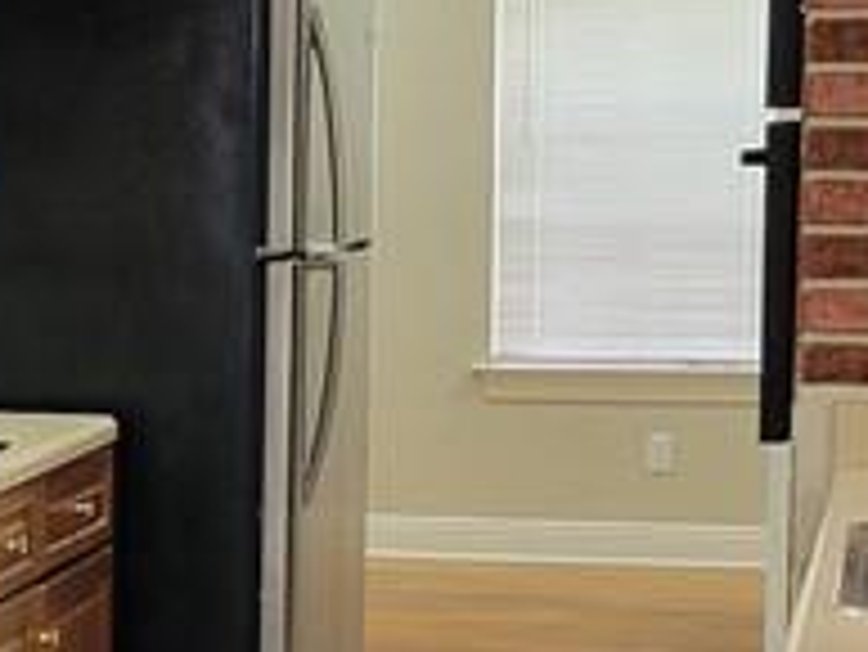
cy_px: 481
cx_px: -283
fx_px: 3463
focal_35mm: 138
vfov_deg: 10.7
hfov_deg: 13.7
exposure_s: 1/60
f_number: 1.8
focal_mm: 5.4
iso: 200
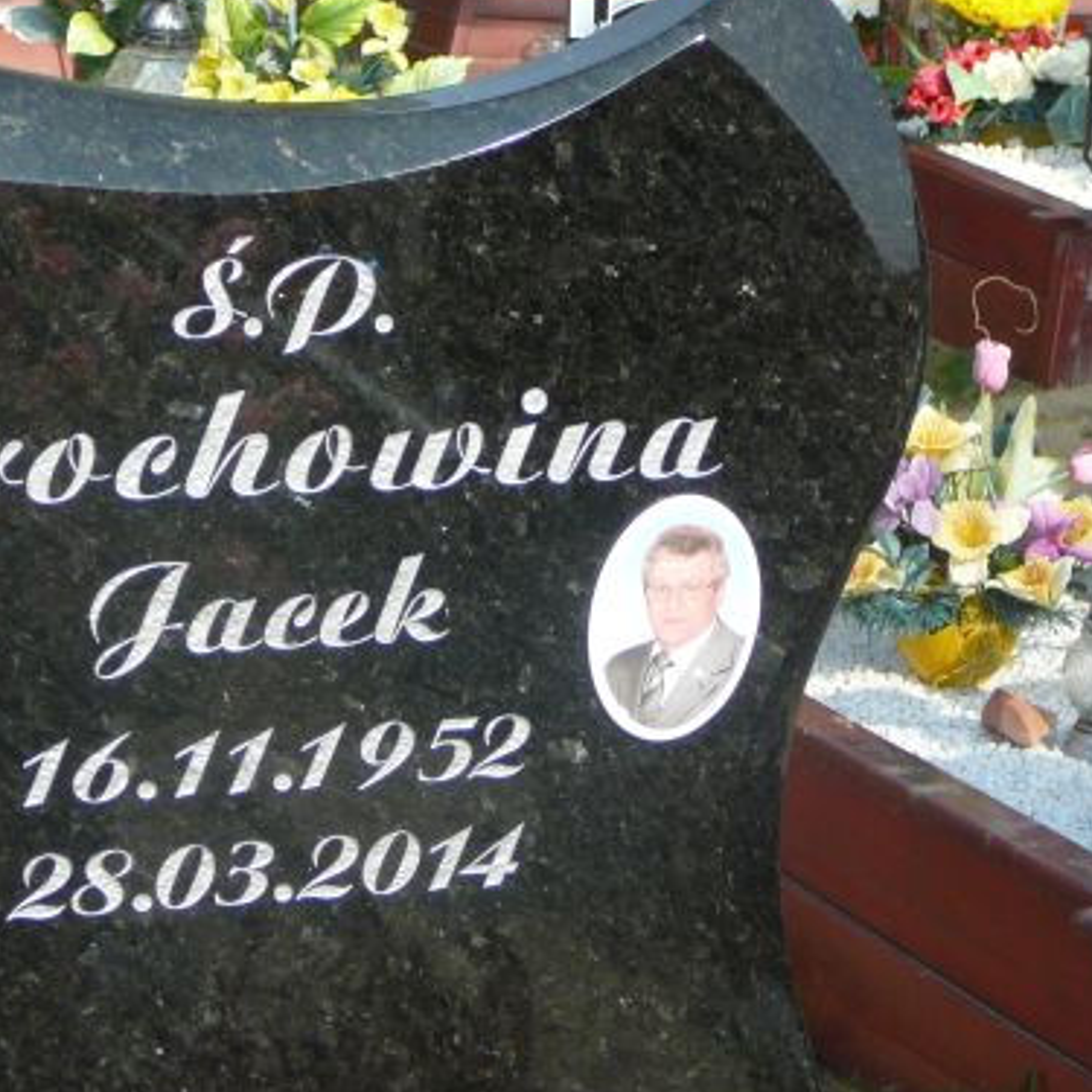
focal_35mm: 116
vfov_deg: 15.0
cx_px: 291
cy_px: 658
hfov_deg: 15.0
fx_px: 4140
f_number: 3.7
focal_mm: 11.5
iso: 80
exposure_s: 1/500
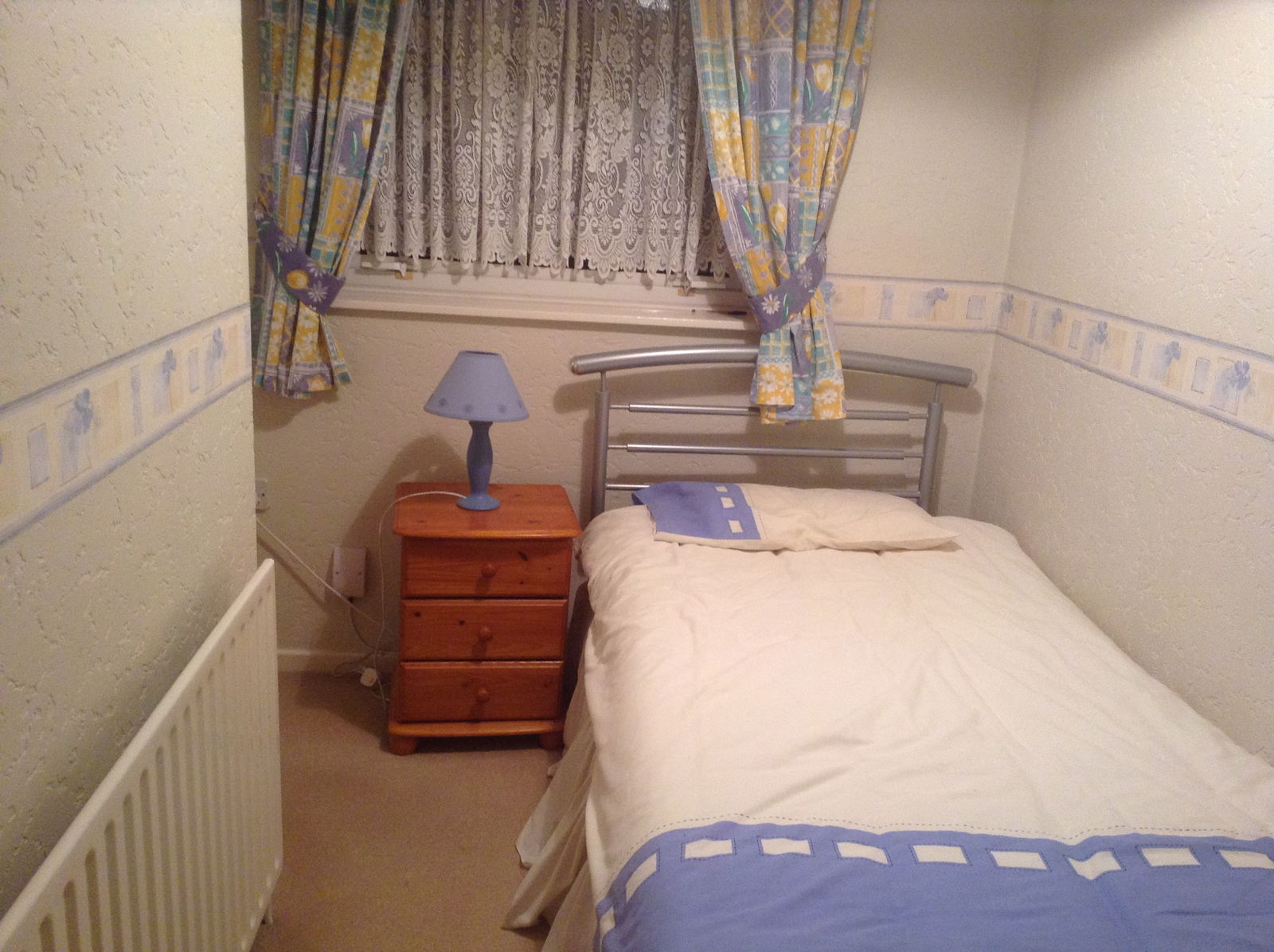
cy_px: 476
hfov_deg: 55.4
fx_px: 1213
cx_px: 637
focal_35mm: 33
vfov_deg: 42.8
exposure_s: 1/24
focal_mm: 3.3
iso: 100
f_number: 2.4
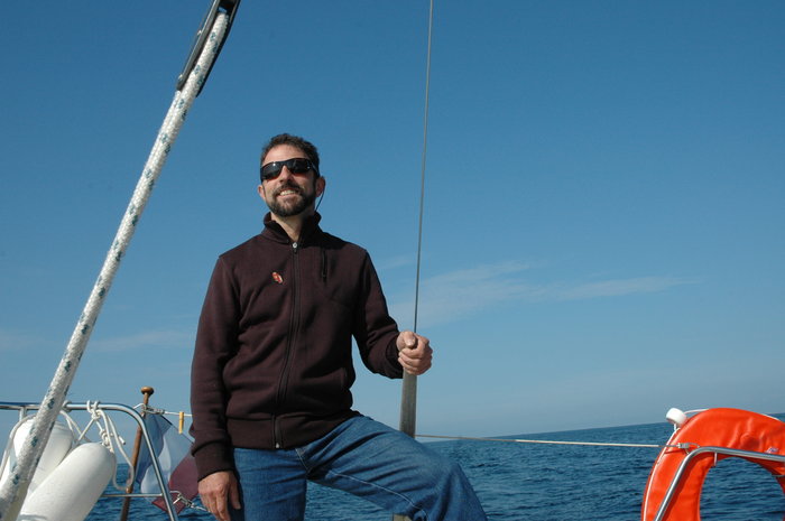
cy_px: 260
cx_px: 392
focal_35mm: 36
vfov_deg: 36.8
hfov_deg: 53.2
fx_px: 784
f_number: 13
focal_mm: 24
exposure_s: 1/640
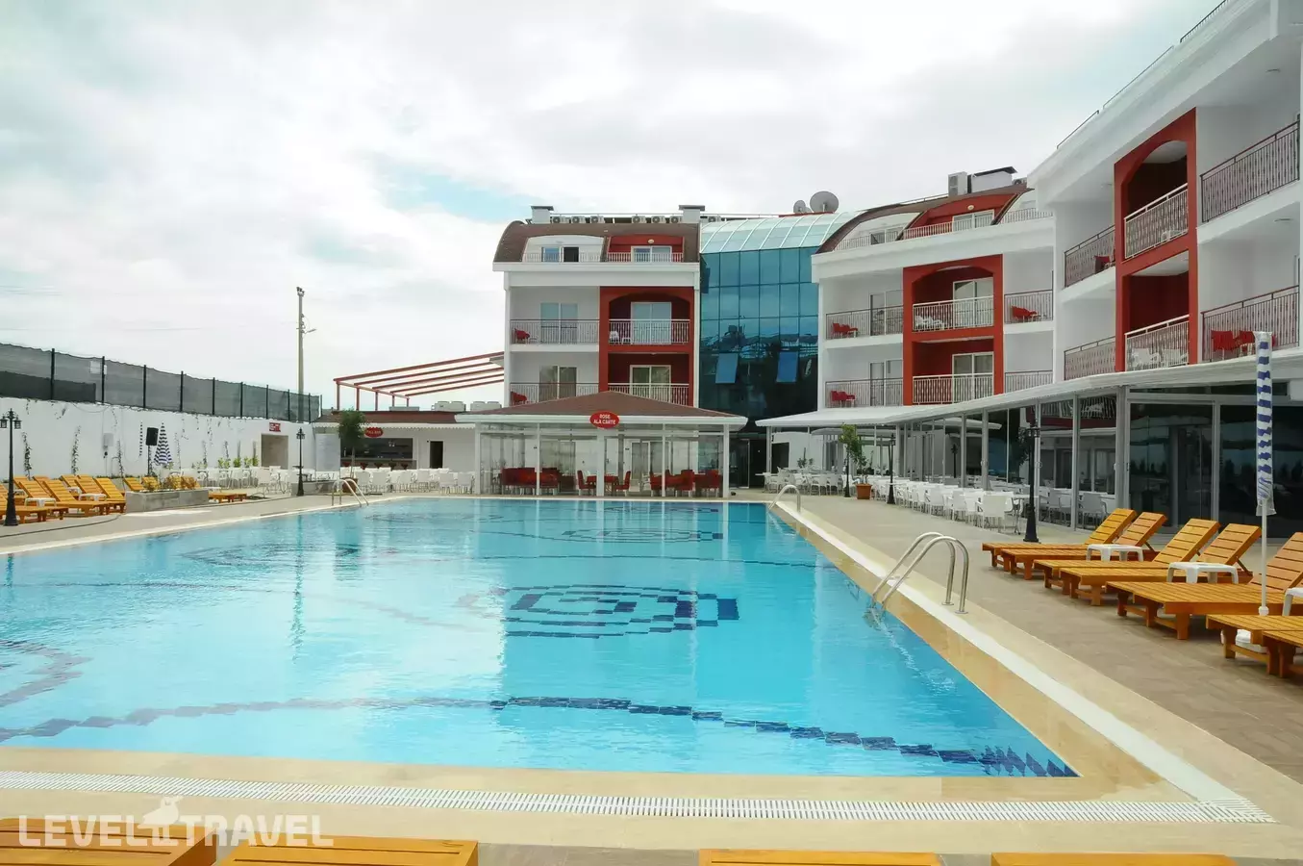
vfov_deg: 47.8
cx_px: 652
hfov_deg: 67.4
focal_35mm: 27
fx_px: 976
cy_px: 433
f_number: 16
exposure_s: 1/320
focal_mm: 18
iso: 800
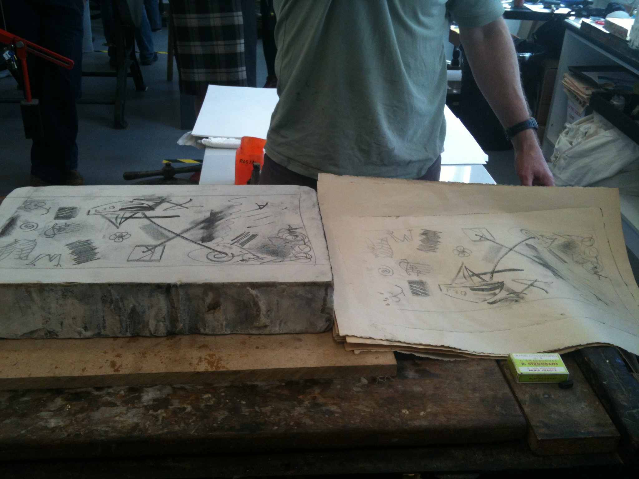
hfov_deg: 52.6
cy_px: 240
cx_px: 320
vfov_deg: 40.7
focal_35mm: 35
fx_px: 646
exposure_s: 1/60
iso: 64
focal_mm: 3.85
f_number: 2.8
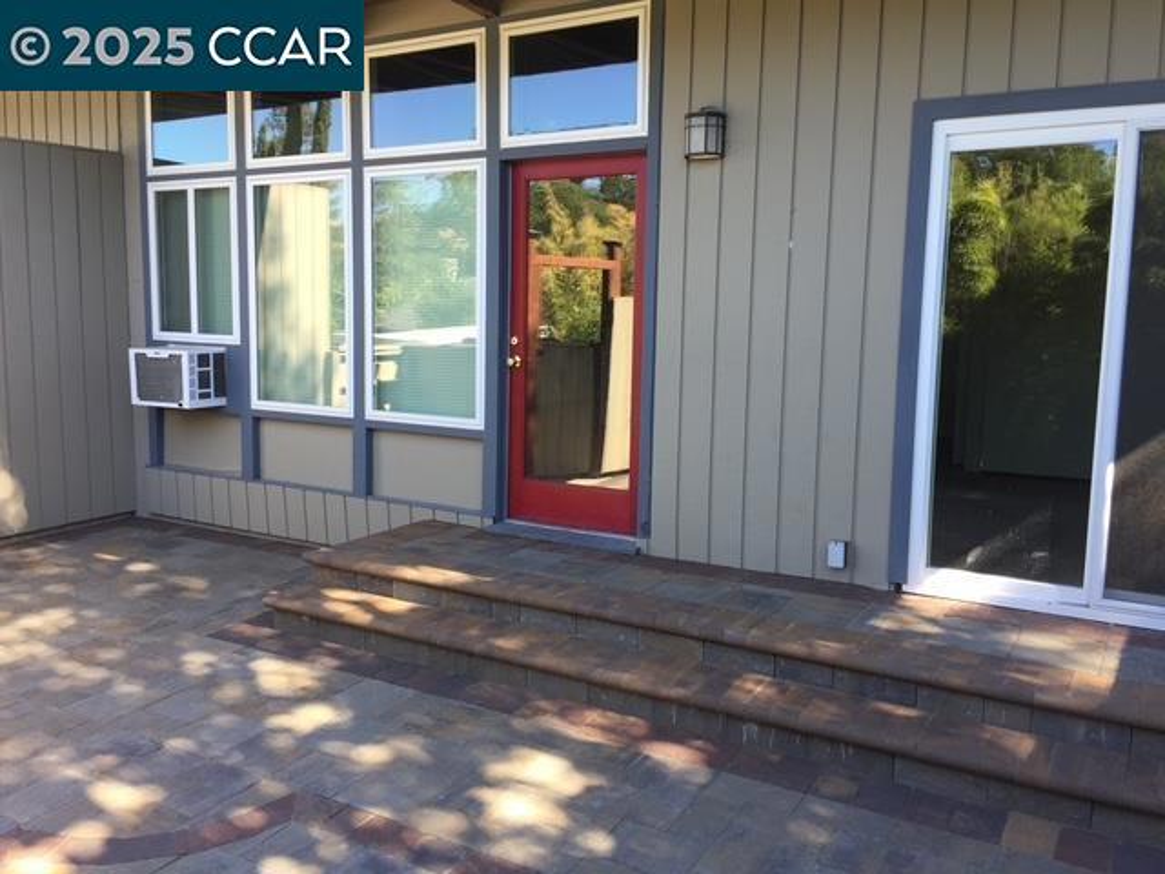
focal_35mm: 29
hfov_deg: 61.7
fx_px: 976
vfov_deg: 48.2
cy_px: 437
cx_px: 582
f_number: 2.2
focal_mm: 4.15
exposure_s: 1/162
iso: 32
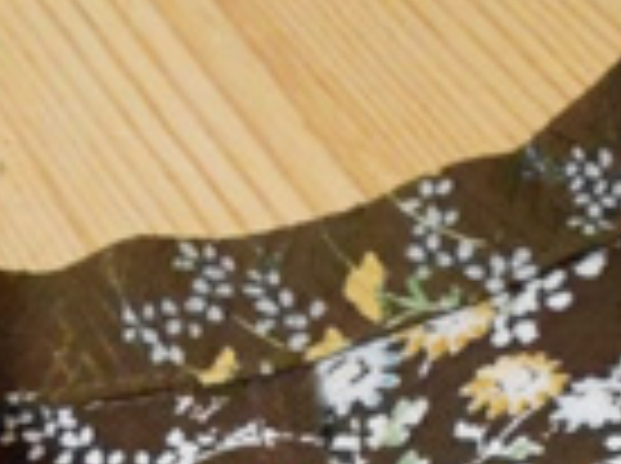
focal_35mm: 99
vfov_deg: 13.7
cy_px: 768
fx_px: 1773
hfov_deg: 19.9
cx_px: 356
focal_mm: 4.6
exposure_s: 1/50
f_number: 3.2
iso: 1600
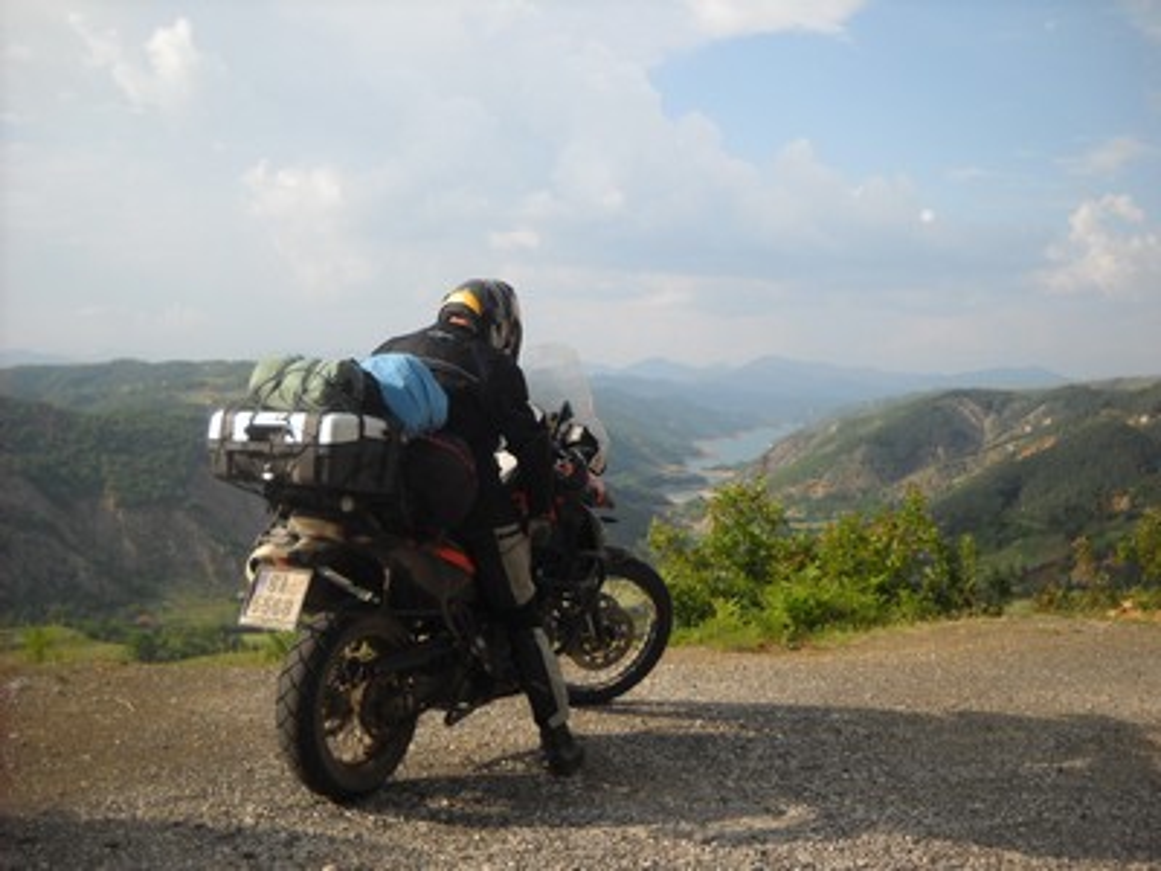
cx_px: 580
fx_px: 1375
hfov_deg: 45.8
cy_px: 436
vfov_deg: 35.1
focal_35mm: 41
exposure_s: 1/228
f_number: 5.5
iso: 64
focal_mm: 6.72
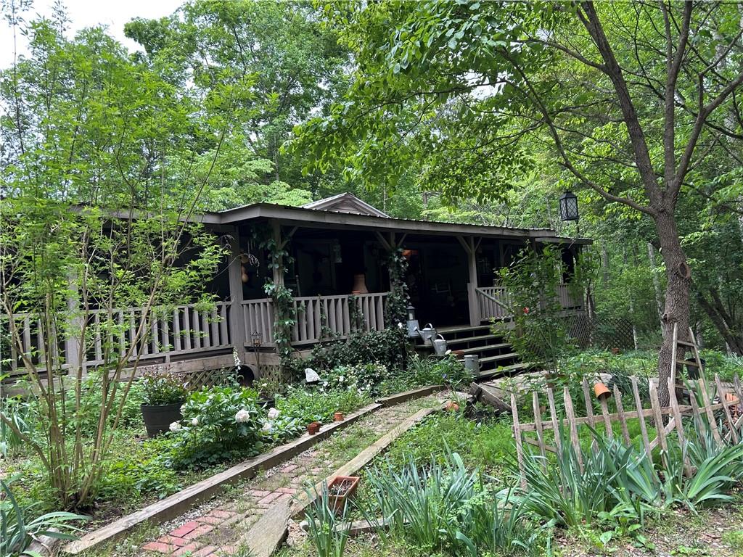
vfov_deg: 53.1
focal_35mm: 26
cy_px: 278
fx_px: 558
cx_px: 372
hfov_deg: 67.3
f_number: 1.5
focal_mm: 5.7
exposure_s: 1/250
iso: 40
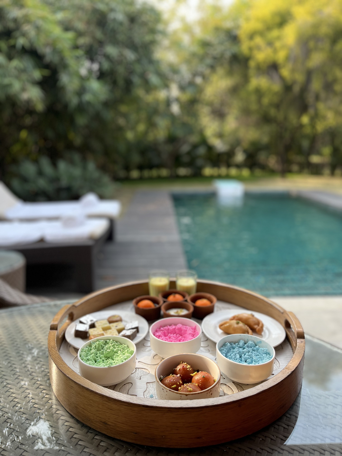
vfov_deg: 67.3
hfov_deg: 53.1
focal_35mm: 26
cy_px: 228
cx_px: 171
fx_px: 343
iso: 50
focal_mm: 5.1
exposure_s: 1/586
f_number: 1.6
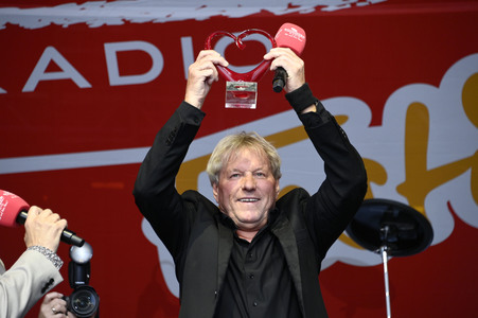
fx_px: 2388
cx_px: 239
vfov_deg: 7.6
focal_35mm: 180
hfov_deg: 11.4
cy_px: 159
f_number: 5.6
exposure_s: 1/200
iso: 800
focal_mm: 180
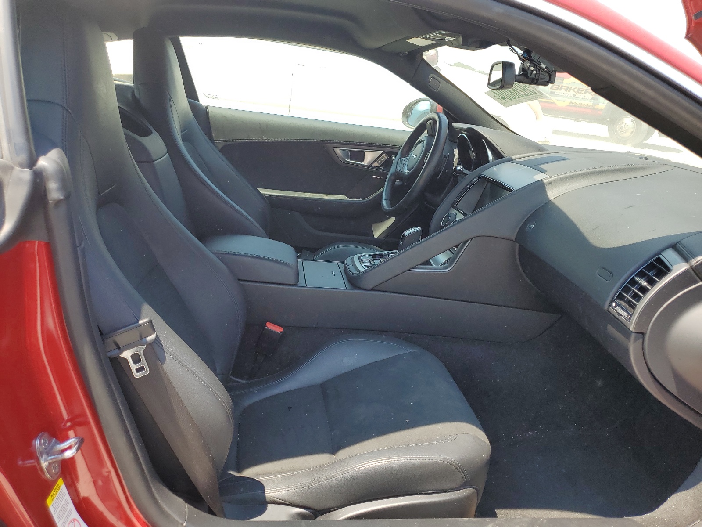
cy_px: 264
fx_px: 527
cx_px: 351
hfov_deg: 67.3
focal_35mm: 26
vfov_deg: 53.1
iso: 50
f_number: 1.5
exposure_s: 1/625
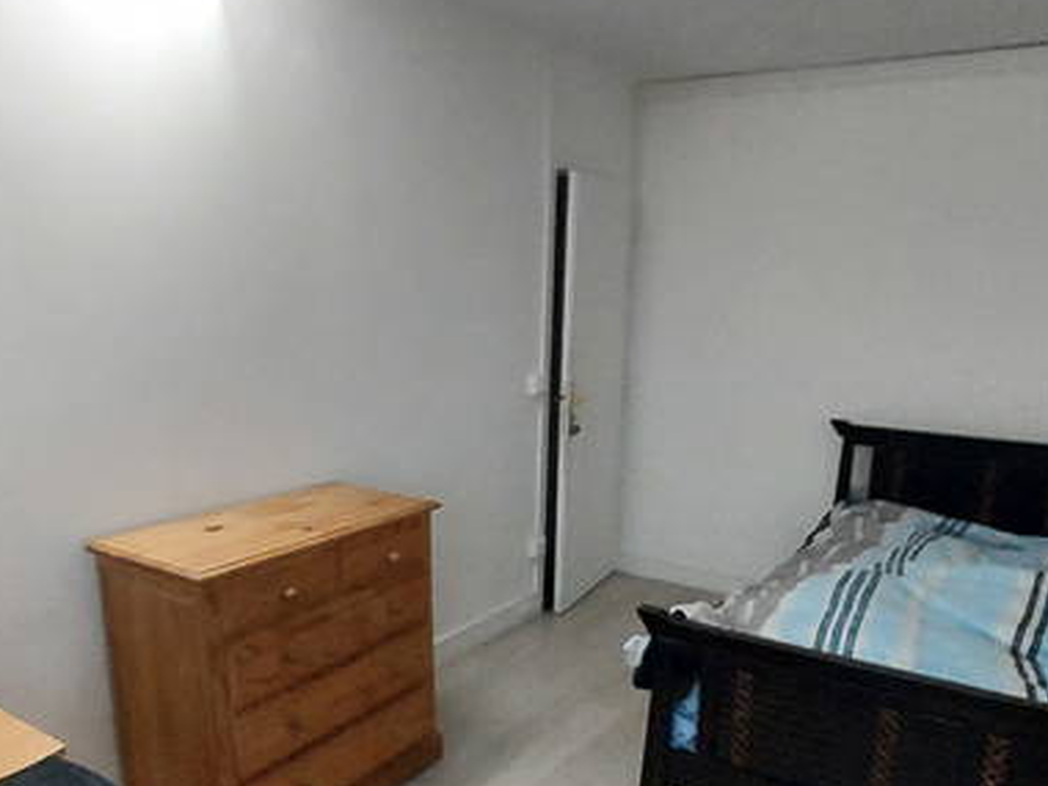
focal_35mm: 27
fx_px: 817
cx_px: 585
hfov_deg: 65.1
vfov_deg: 50.6
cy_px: 513
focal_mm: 1.42
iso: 400
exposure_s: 1/25
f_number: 2.2
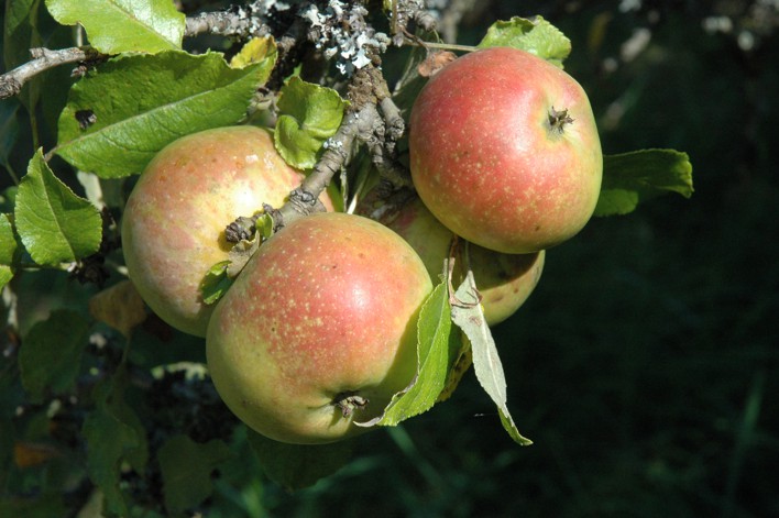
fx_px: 2270
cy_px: 259
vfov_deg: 13.0
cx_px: 390
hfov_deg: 19.5
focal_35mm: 105
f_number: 13
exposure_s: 1/640
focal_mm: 70
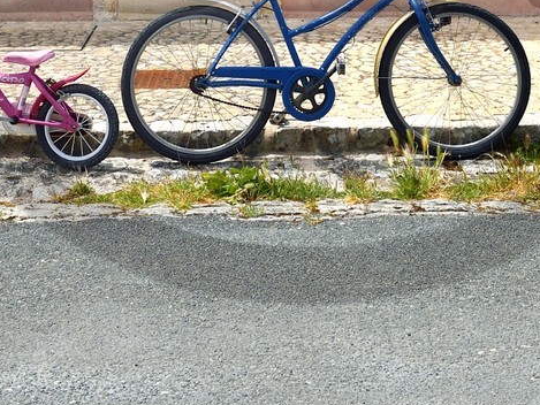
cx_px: 305
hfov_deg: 20.6
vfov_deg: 14.6
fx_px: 1482
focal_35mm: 95
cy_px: -175
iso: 200
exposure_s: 1/800
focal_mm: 29
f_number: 9
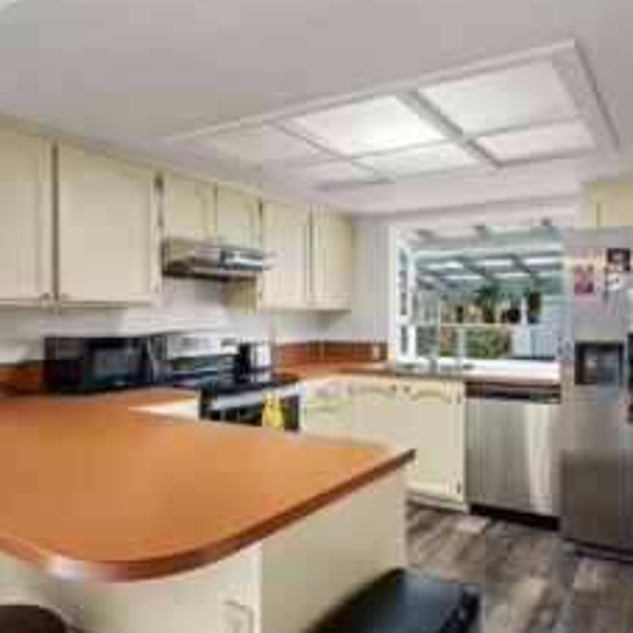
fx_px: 497
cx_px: 374
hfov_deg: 64.5
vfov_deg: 65.0
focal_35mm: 24
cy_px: 330
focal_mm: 16
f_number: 8
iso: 320
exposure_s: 1/10
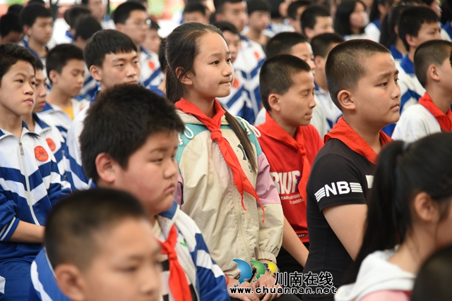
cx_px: 226
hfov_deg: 19.5
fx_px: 1319
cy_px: 150
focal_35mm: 105
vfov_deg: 13.0
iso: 720
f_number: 4
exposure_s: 1/125
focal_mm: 105
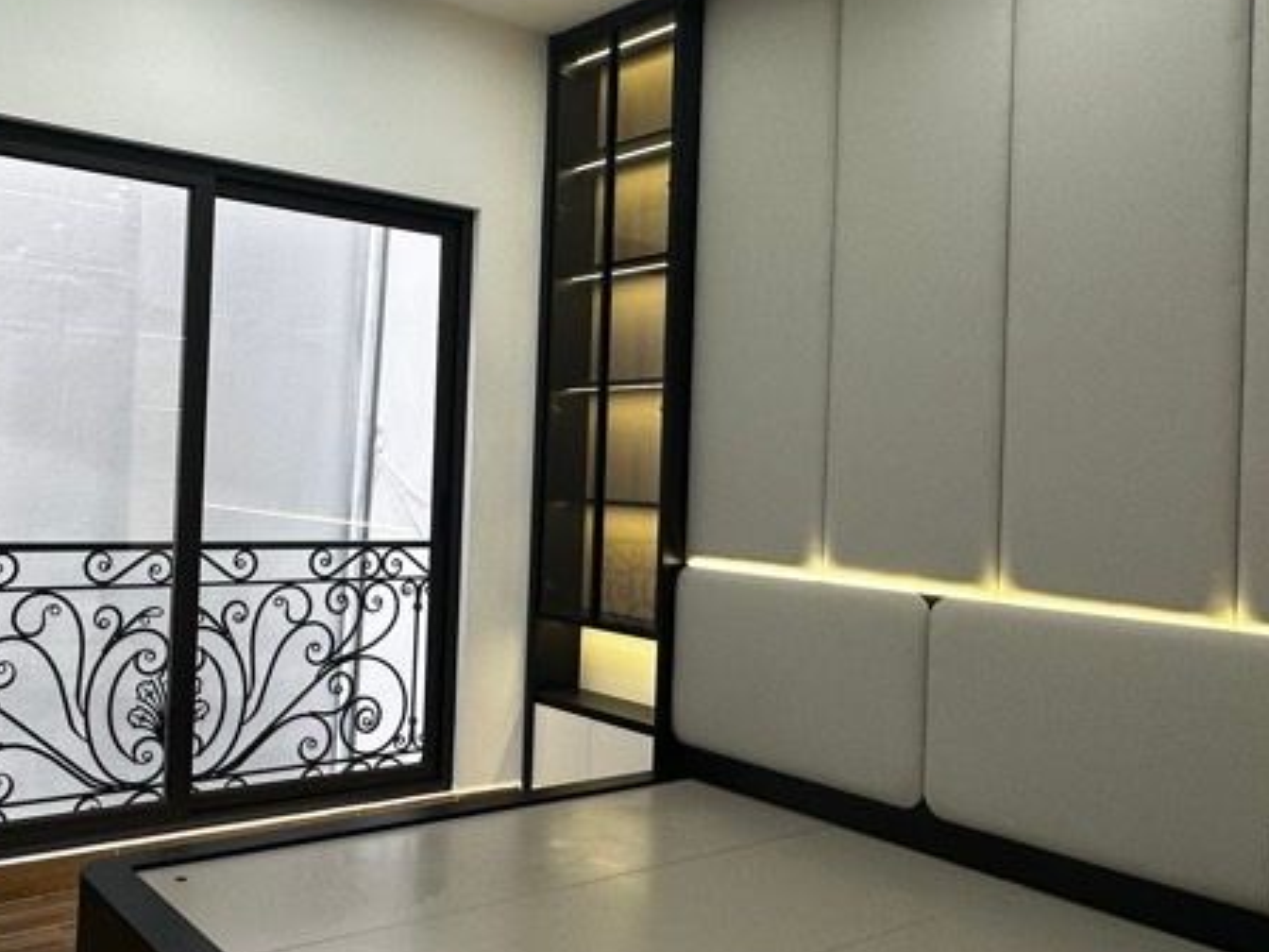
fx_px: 1173
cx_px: 459
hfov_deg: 56.0
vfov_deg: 44.1
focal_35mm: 32
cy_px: 453
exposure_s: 1/100
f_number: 2.2
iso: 100
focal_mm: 2.22
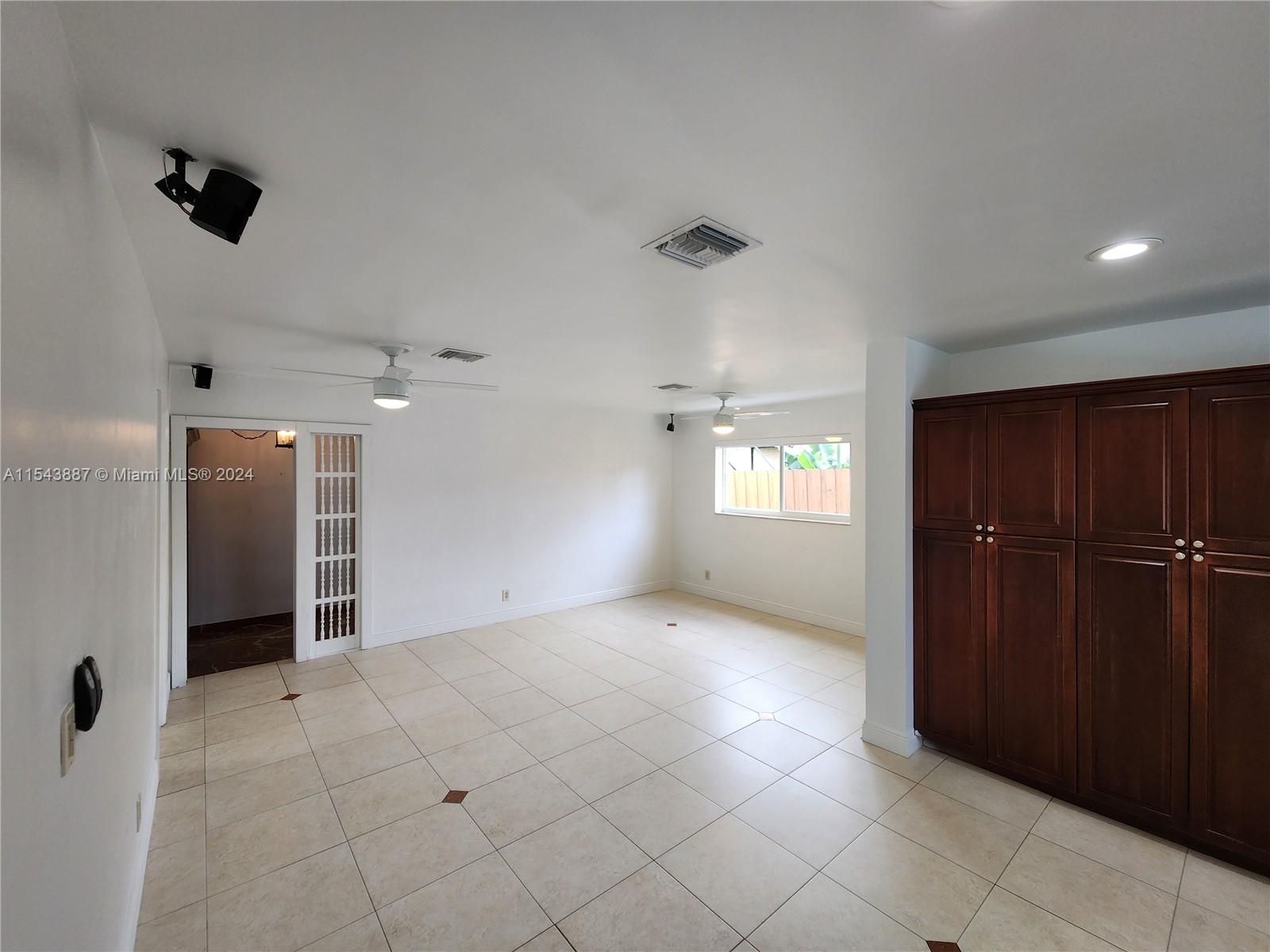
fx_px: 477
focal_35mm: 13
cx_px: 635
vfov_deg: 89.9
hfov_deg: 106.2
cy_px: 476
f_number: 2.2
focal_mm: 2.2
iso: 80
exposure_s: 1/60
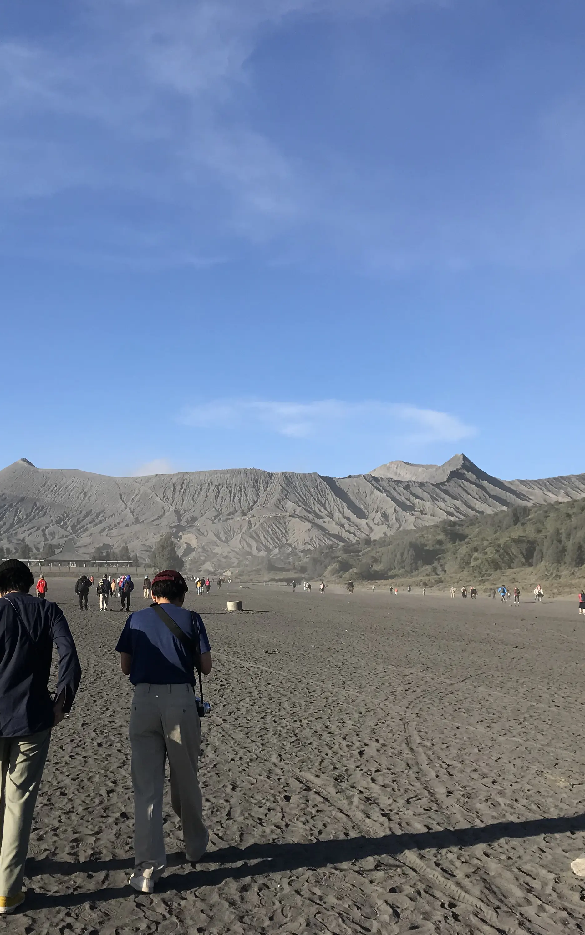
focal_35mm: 40
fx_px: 1020
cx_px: 165
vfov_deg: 49.3
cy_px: 468
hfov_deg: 31.6
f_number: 1.8
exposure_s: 1/1916
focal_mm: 3.99
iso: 20
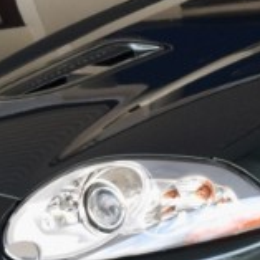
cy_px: 136
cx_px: 210
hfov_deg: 5.5
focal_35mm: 316
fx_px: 2685
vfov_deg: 5.5
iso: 400
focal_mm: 38
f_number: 5.6
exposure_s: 1/125
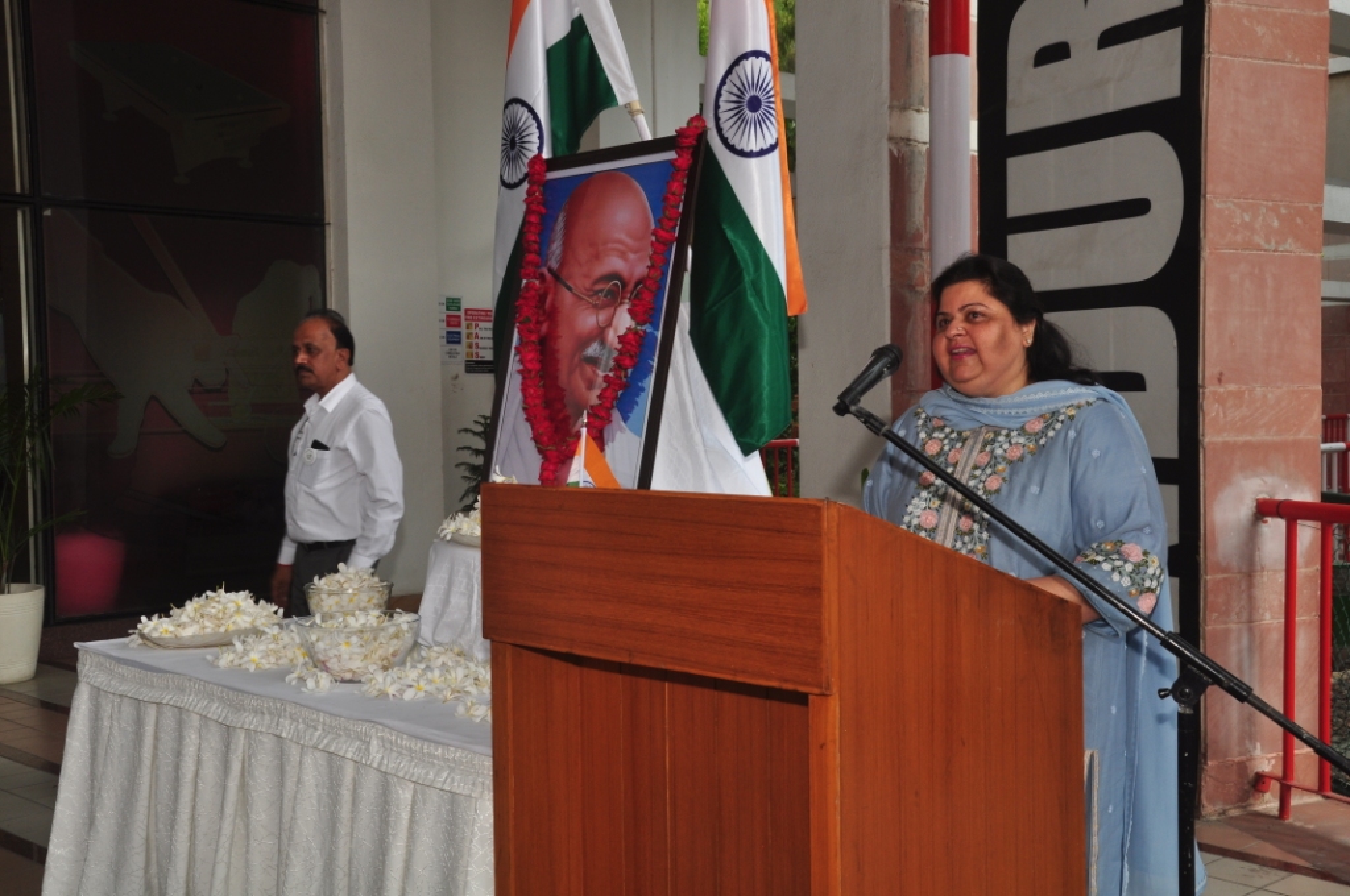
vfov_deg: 34.1
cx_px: 675
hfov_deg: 49.6
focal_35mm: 39
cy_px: 448
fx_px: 1461
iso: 250
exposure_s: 1/125
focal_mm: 26
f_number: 10
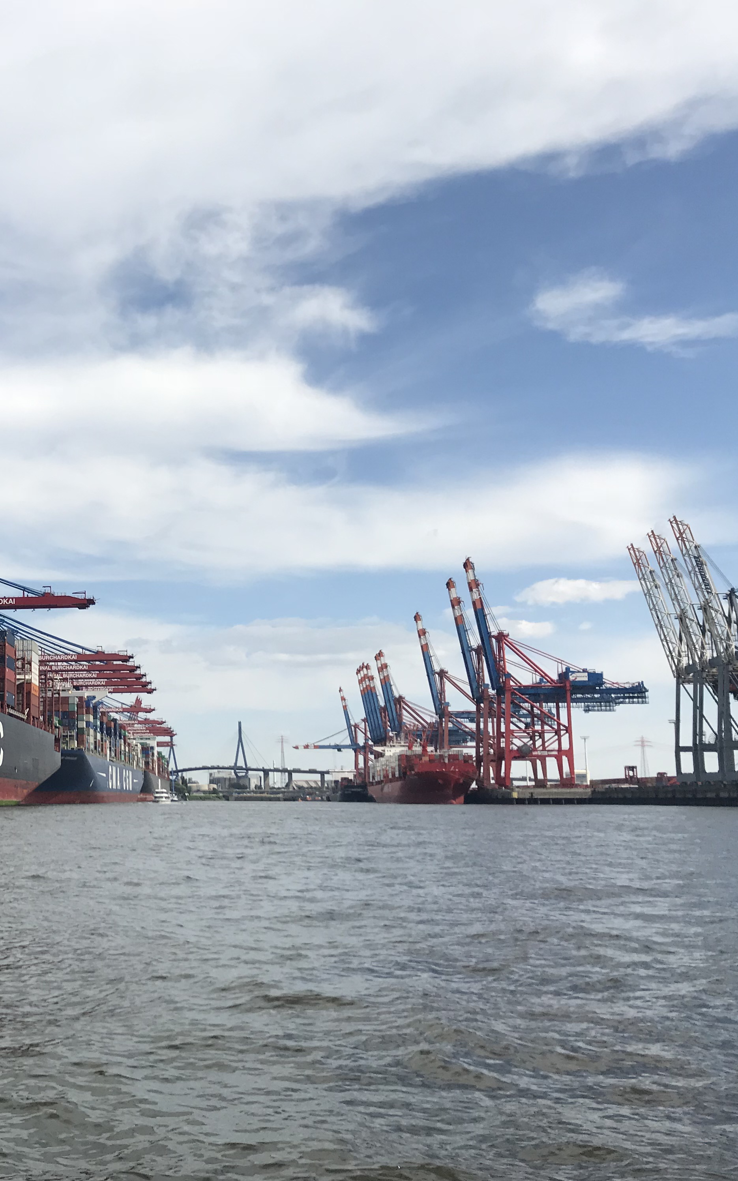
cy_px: 592
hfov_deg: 30.4
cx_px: 51
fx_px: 1287
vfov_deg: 49.3
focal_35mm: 40
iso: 20
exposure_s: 1/3690
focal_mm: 3.99
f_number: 1.8
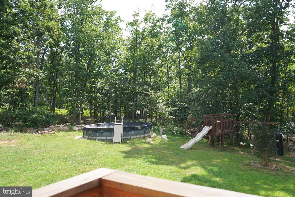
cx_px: 148
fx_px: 238
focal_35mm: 29
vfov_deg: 45.0
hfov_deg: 63.7
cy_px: 98
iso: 100
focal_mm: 29
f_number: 4
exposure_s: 1/250
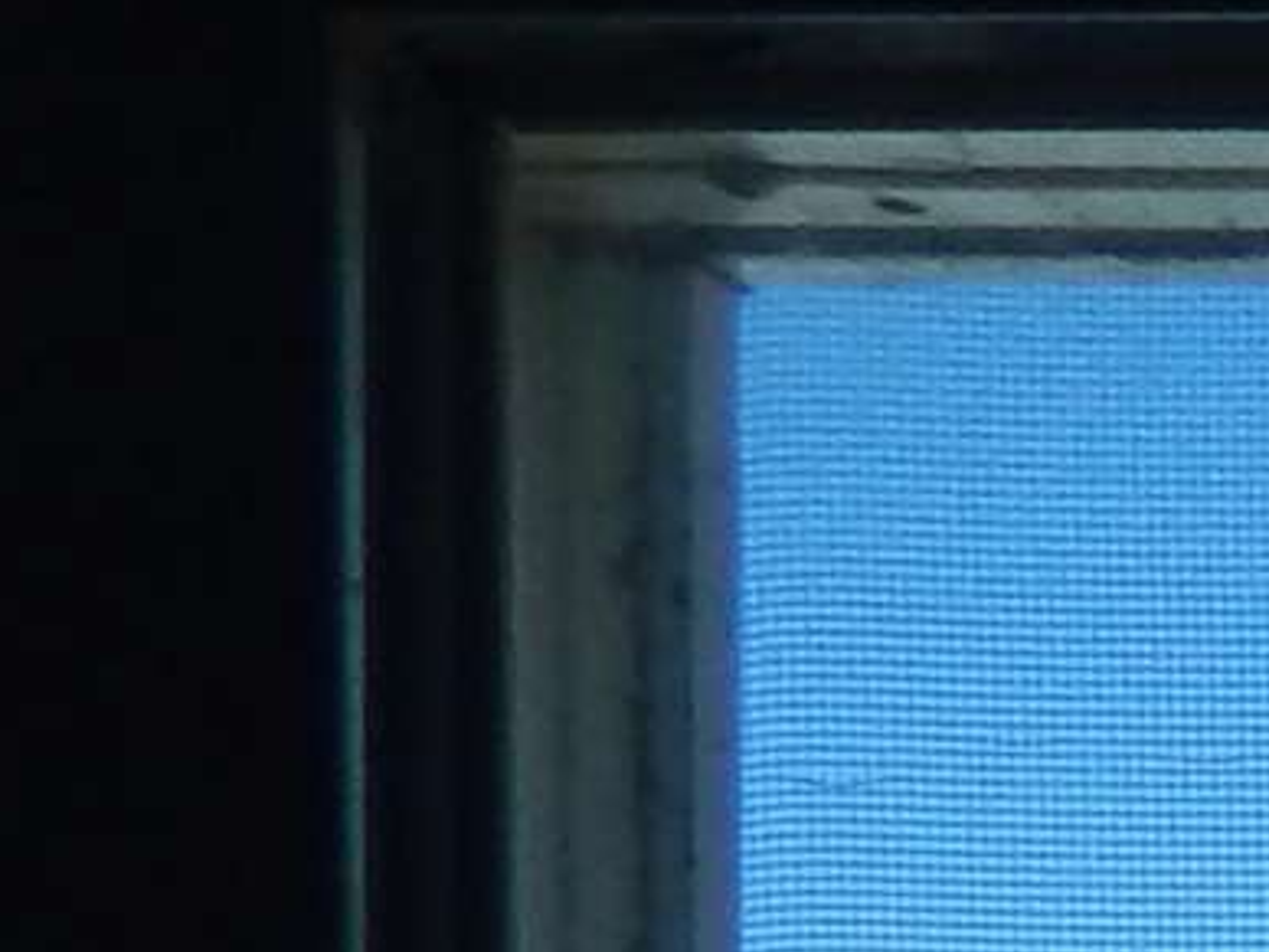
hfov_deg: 8.4
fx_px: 6379
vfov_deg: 7.6
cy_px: 2692
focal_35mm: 174
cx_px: 4415
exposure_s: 1/1000
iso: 125
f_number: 3
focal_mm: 4
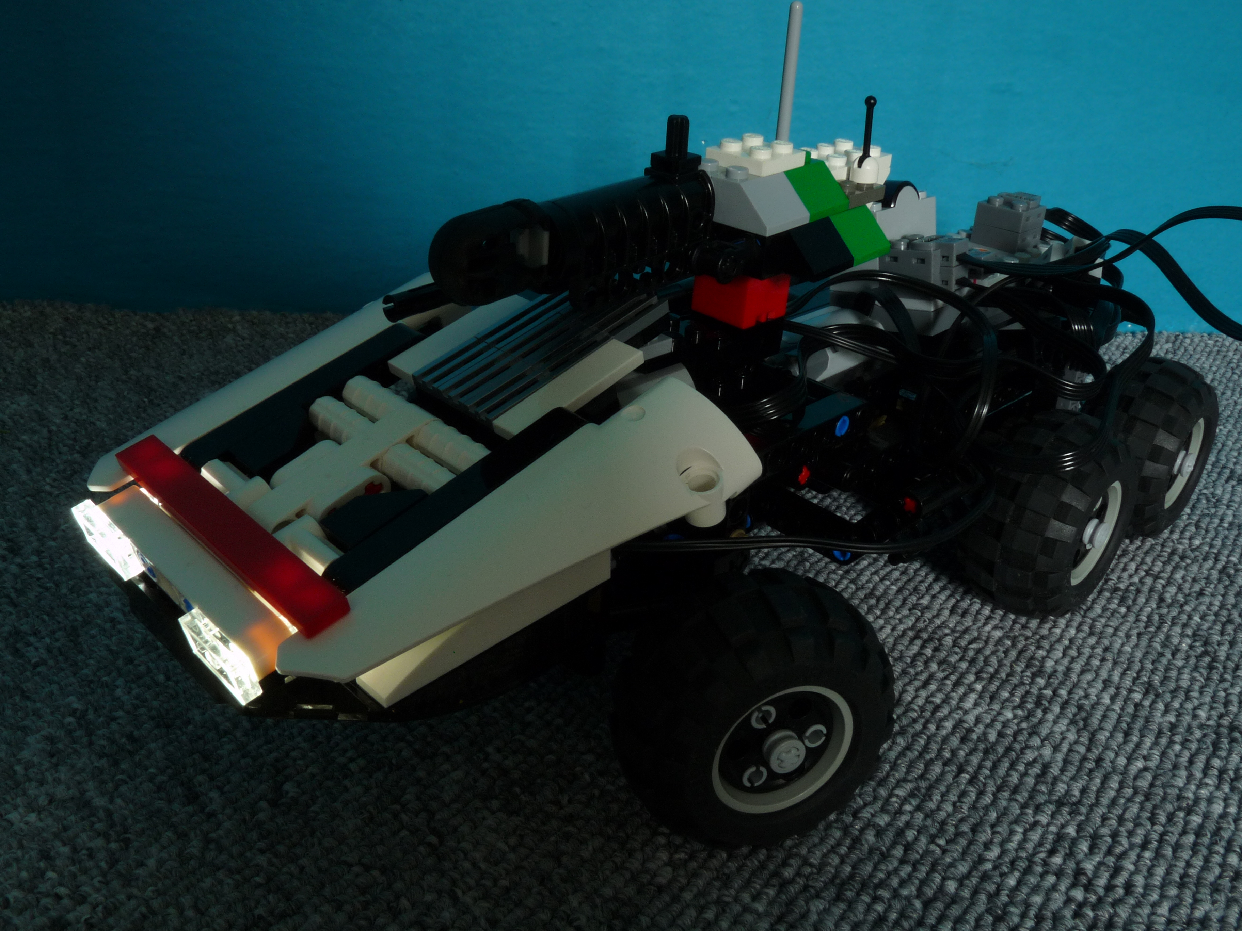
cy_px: 466
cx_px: 621
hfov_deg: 58.4
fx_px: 1112
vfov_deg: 45.4
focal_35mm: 31
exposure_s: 8
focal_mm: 5.5
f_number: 8
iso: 100
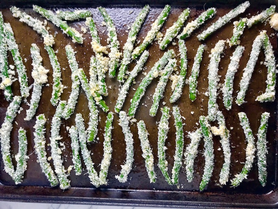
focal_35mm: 28
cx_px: 139
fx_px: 225
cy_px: 104
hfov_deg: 63.4
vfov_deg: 49.7
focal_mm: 3.99
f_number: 1.8
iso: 25
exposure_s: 1/60
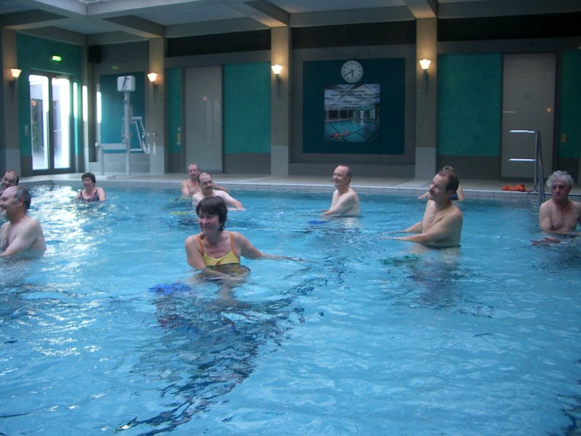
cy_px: 218
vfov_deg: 40.7
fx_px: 587
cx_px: 290
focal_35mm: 35
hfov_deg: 52.6
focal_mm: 5.8
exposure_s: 1/50
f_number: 2.6
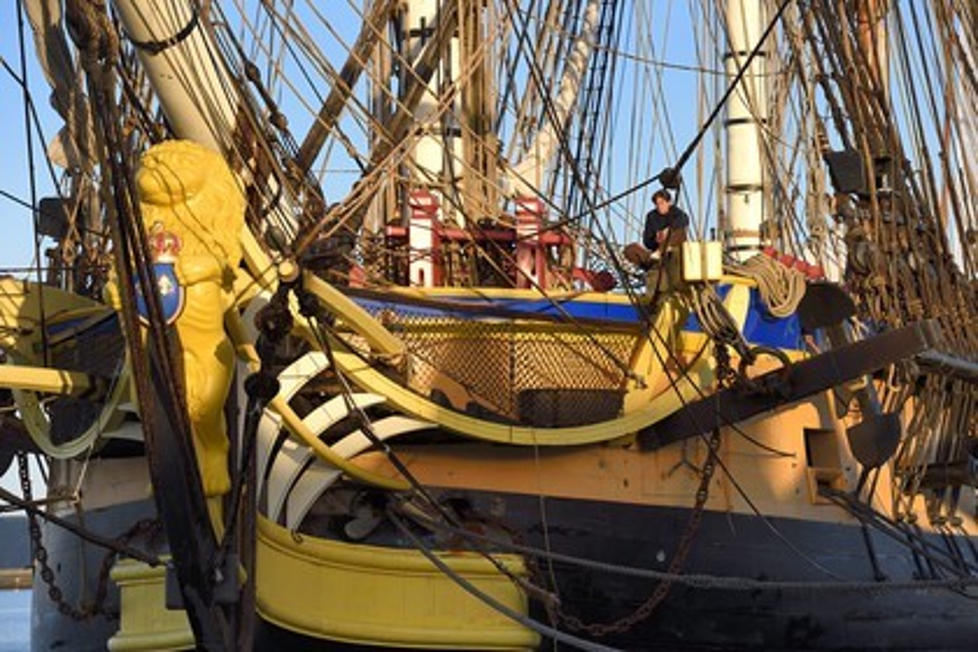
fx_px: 3667
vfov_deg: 10.2
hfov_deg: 15.2
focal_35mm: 135
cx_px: 489
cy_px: 326
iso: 200
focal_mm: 135
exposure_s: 1/250
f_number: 7.1
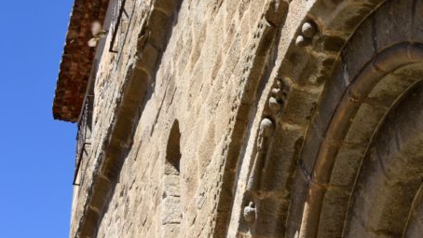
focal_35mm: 78
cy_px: 112
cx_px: 214
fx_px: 875
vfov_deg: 15.5
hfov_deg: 27.2
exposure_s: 1/400
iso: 250
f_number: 10
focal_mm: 22
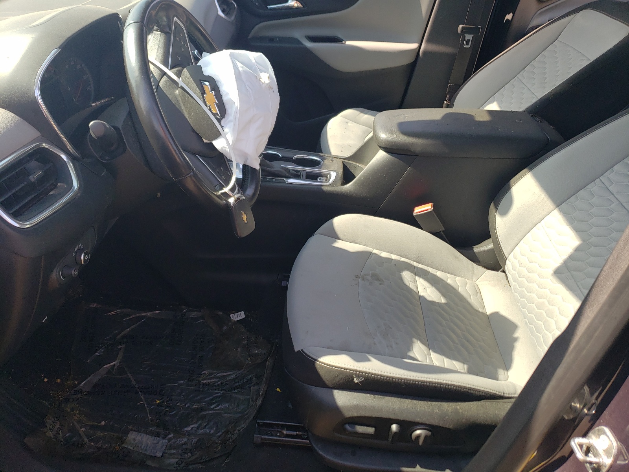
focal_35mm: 26
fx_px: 472
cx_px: 314
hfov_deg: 67.3
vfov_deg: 53.1
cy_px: 236
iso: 50
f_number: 1.5
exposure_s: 1/556
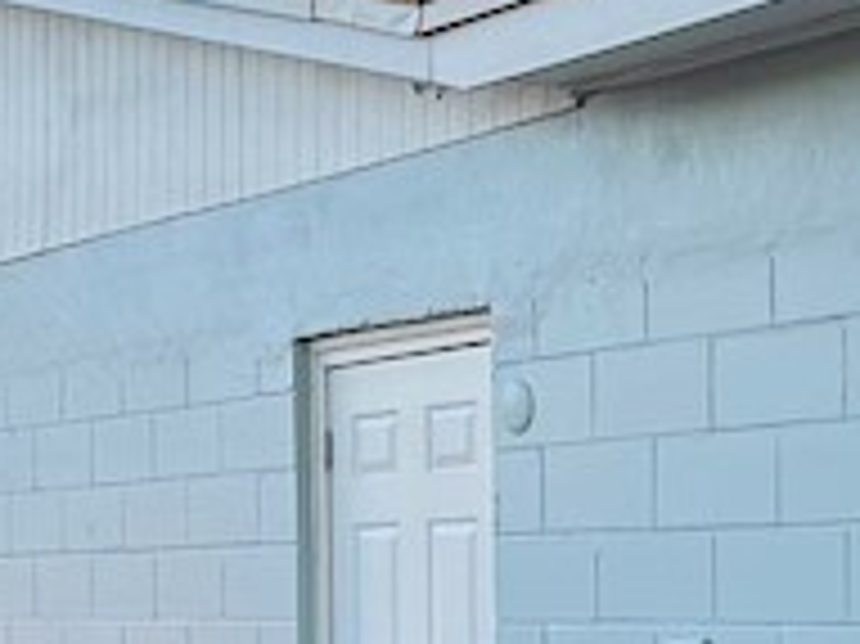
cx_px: 693
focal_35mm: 94
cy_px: 617
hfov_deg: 20.6
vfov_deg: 15.5
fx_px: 2334
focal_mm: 2.22
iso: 40
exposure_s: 1/231
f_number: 2.2
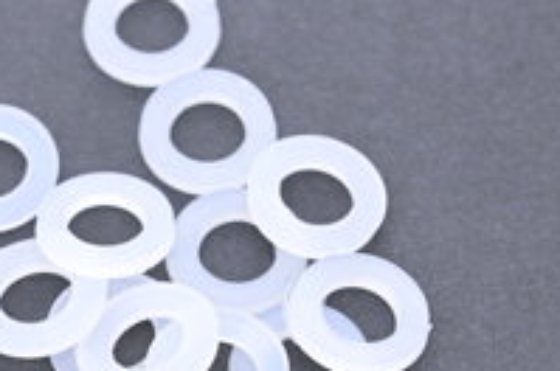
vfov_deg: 8.8
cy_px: 294
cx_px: 203
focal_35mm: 155
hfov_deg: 13.3
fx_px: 2407
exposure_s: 1/100
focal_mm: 70
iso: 400
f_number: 7.1
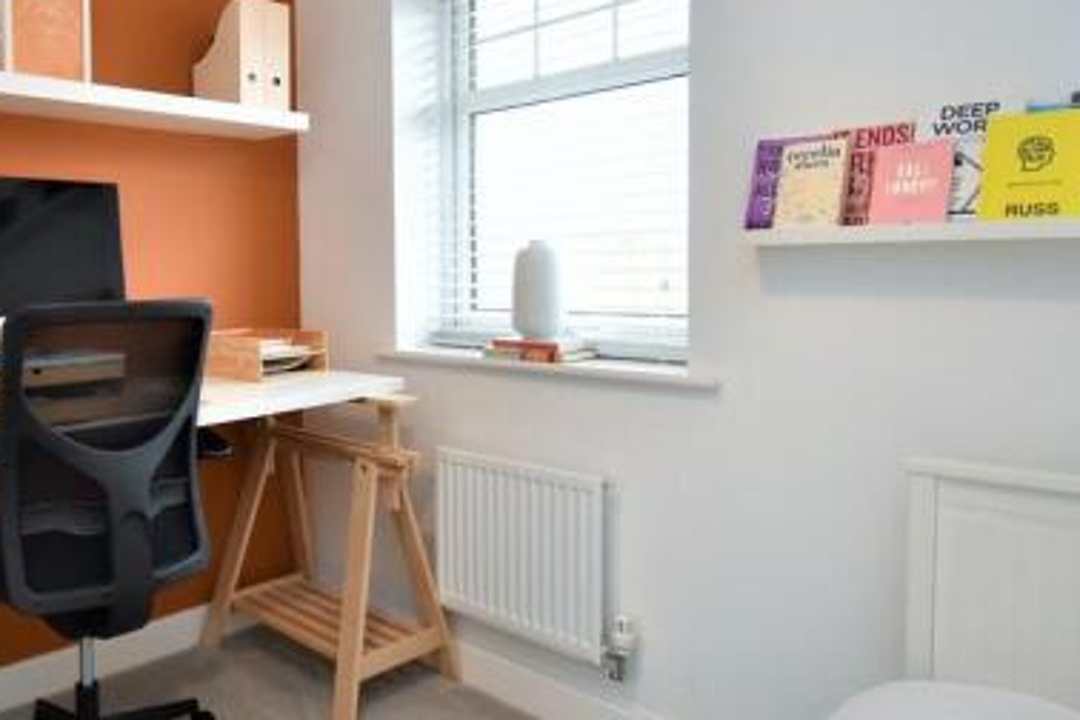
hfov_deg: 65.4
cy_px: 316
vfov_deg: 49.4
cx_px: 279
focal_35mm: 26
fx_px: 780
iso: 800
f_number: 5
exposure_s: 1/100
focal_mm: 10
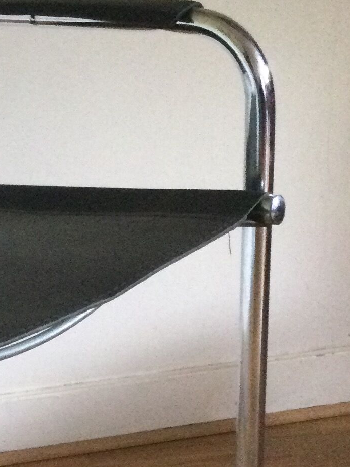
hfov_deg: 13.2
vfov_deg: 17.9
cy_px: 368
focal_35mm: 109
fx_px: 1469
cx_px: -91
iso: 250
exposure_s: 1/33
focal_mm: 3.3
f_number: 2.4
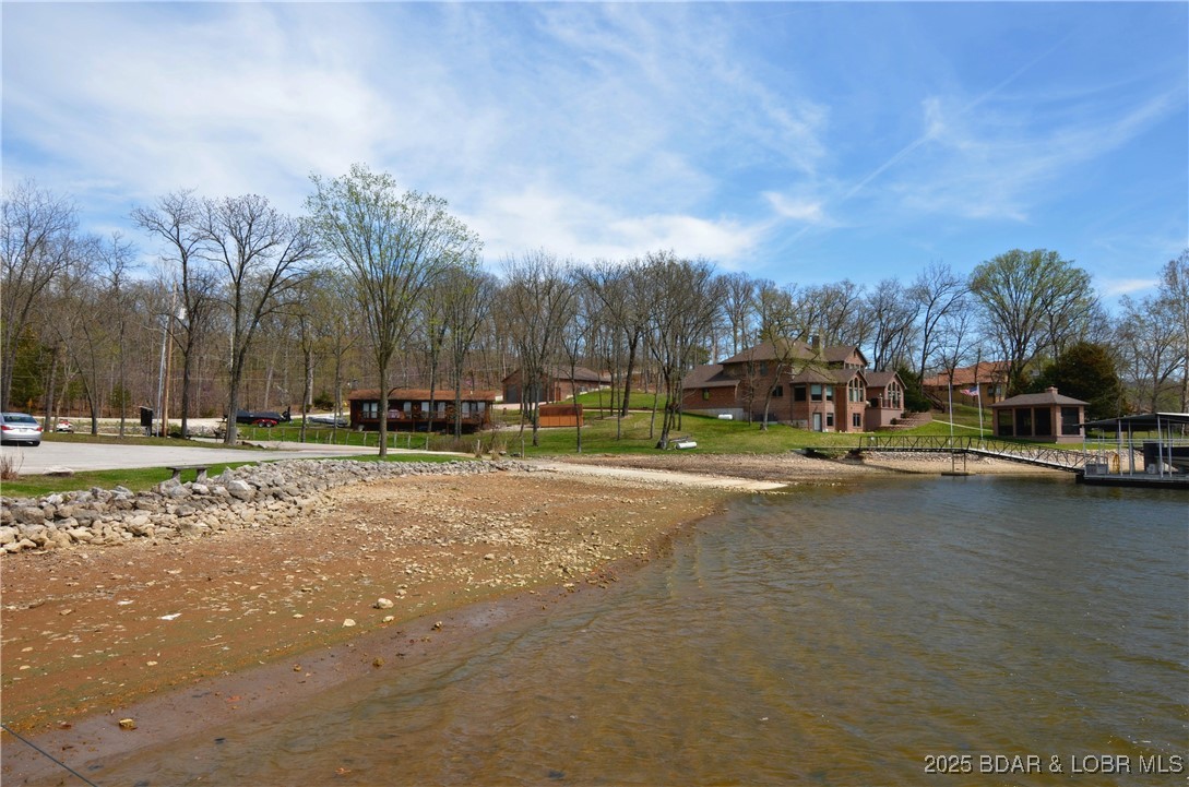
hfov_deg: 73.9
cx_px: 594
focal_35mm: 24
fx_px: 791
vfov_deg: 52.9
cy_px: 394
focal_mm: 16
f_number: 8
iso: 100
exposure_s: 1/250
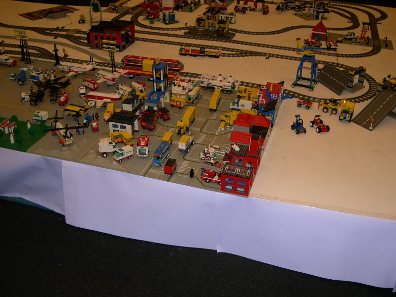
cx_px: 198
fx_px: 435
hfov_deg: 49.0
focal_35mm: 38
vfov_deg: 37.7
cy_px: 148
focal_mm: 8
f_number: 2.8
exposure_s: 1/60
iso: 100
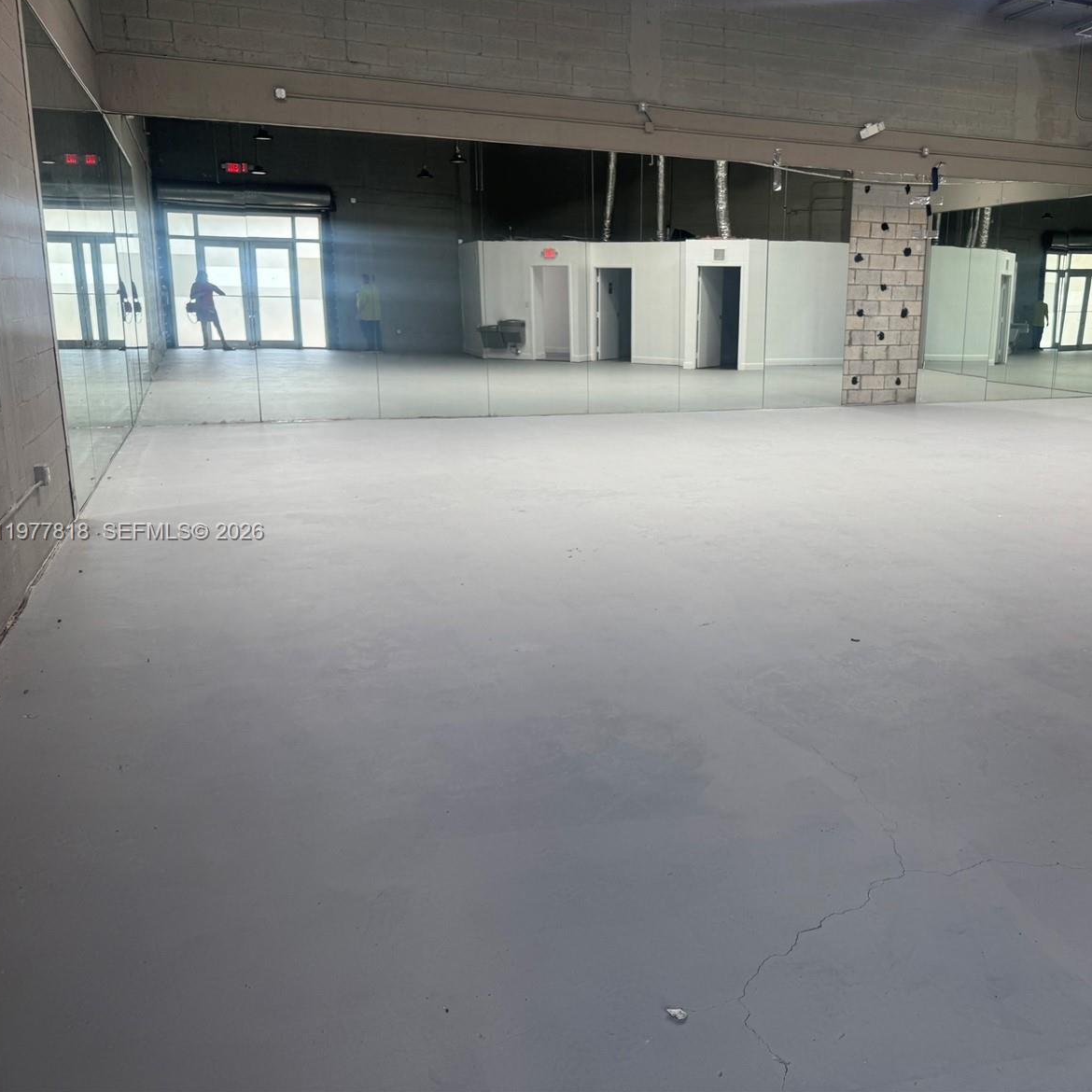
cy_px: 533
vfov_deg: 55.6
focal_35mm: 29
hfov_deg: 54.6
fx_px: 1035
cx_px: 720
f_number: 1.78
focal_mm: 6.76
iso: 64
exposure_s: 1/120
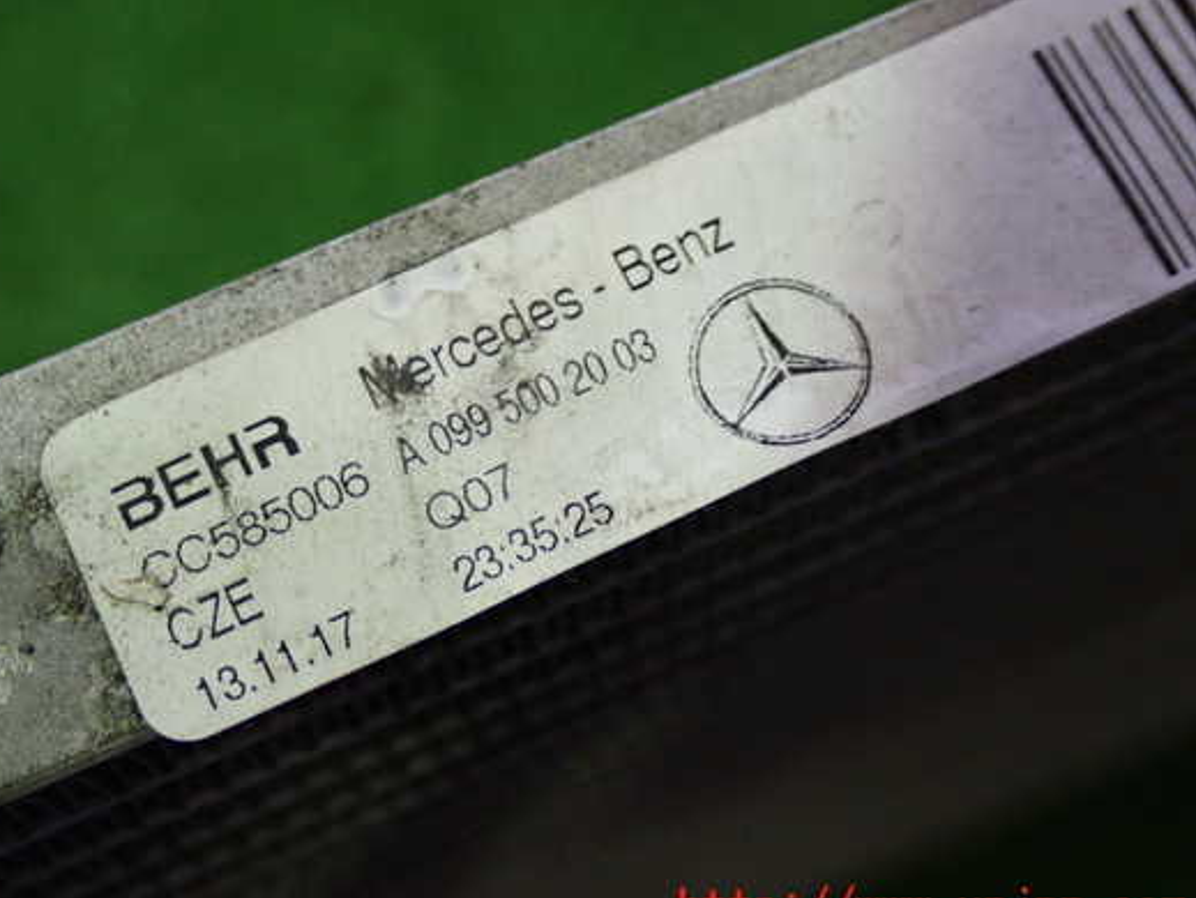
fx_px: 2316
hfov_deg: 28.9
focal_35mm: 67
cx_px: 507
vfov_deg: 22.0
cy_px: 421
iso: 800
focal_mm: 10.35
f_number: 3.5
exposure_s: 1/60
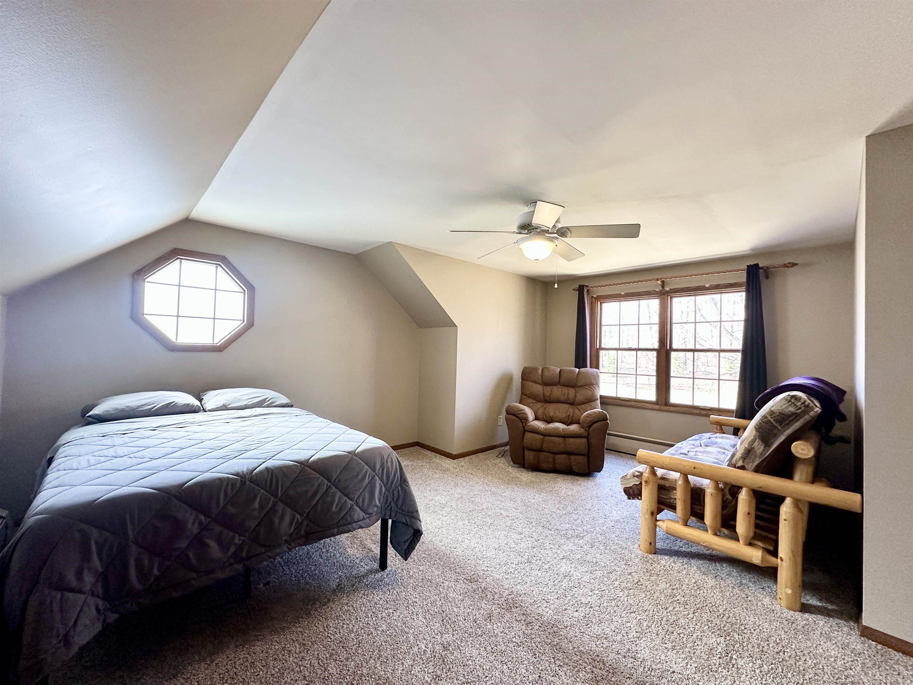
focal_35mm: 14
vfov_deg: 85.7
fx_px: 369
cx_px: 456
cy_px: 342
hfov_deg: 102.1
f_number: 2.2
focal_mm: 2.22
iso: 200
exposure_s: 1/120
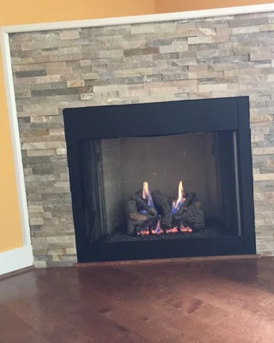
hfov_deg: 38.9
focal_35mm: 38
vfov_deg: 48.0
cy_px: 171
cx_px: 170
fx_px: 386
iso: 320
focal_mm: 4.15
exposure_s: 1/15
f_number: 2.2
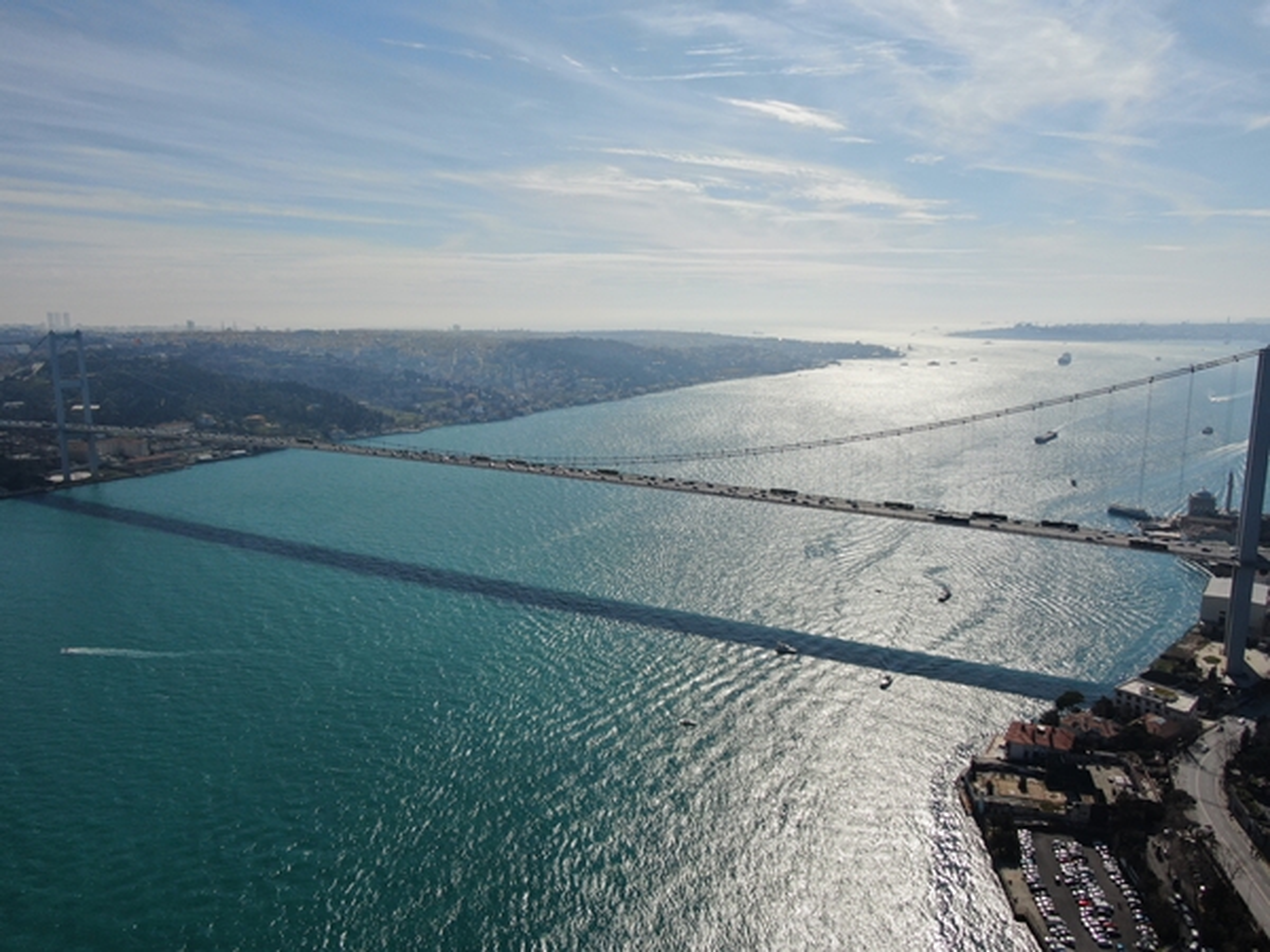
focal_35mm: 24
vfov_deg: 56.8
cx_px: 635
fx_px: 881
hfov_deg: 71.6
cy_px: 476
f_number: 2.8
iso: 100
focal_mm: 4.39
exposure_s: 1/400
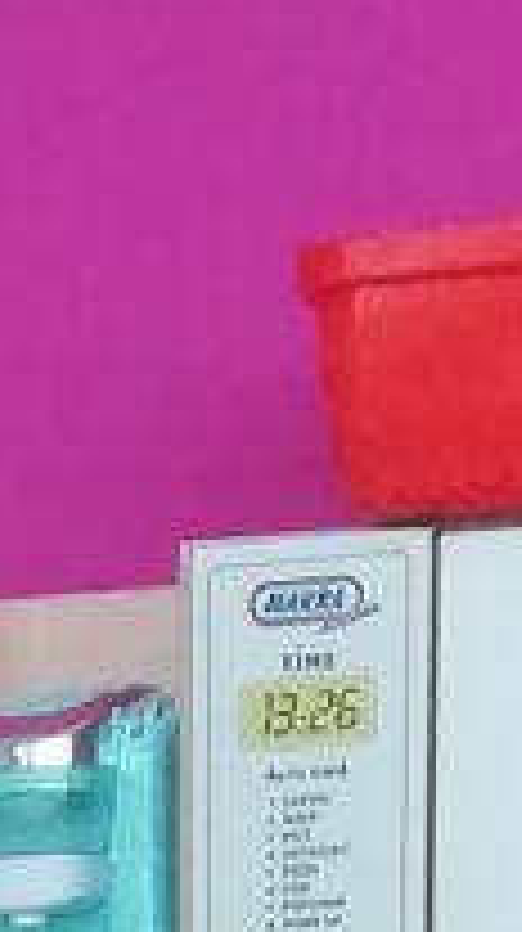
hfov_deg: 5.4
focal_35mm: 219
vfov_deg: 7.7
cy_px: 3363
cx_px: -405
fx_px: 5404
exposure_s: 1/50
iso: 80
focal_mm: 3.46
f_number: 2.2
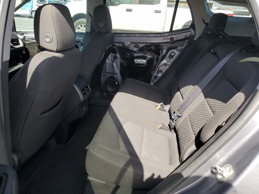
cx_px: 130
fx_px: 195
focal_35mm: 26
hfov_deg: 67.3
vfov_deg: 53.1
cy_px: 97
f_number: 1.5
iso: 50
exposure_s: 1/500
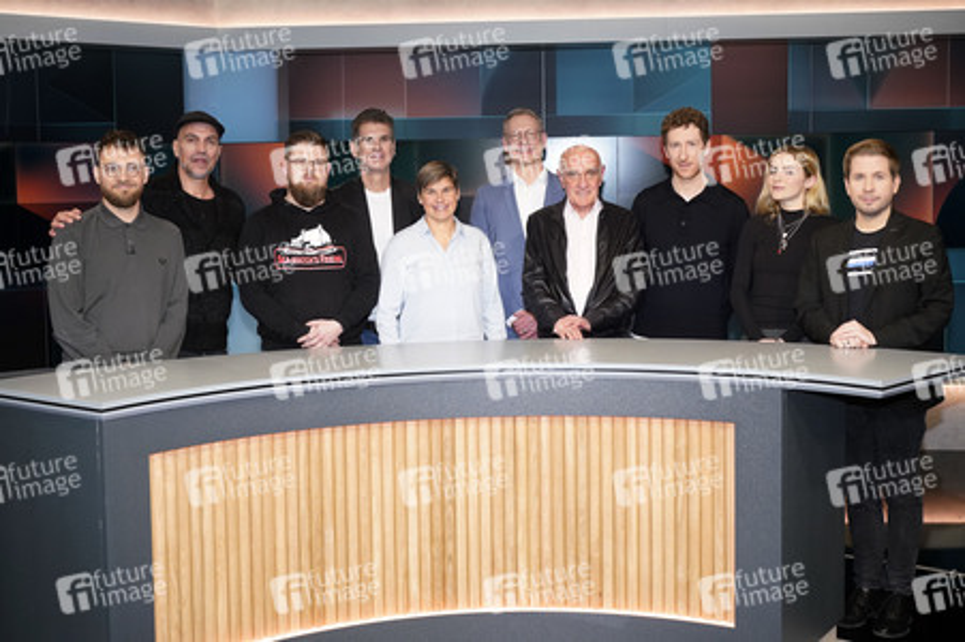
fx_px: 964
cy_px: 321
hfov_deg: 53.2
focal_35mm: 36
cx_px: 482
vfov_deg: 36.8
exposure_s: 1/160
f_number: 5
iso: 2000
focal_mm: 36
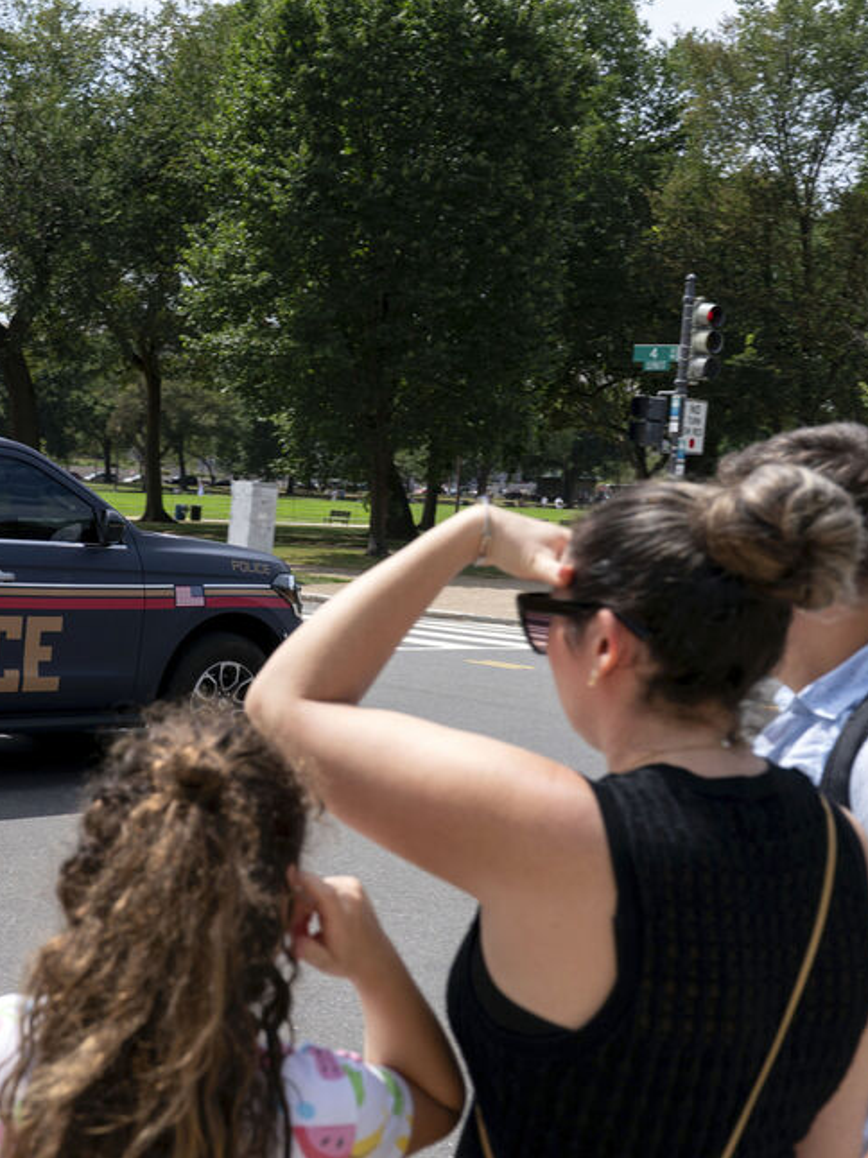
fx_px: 1807
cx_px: 108
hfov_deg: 26.2
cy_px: 582
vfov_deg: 35.6
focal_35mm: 54
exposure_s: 1/500
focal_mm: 37
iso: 80
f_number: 6.3
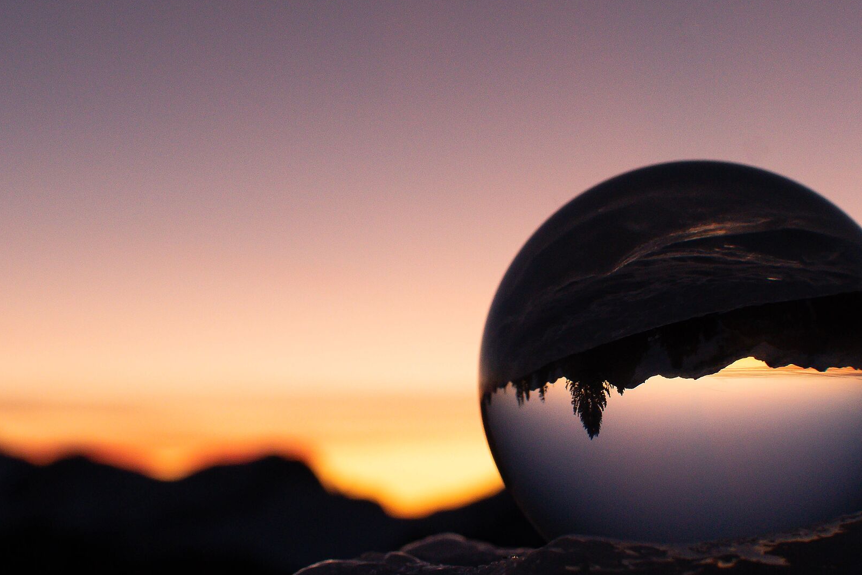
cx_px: 351
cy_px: 216
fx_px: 1886
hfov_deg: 25.7
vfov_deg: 17.3
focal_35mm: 79
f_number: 7.1
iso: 1600
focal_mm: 35
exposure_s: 1/160
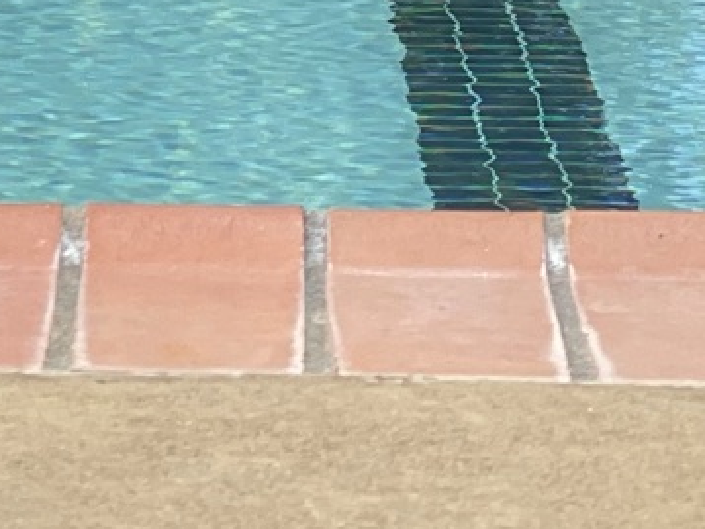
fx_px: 7413
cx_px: 519
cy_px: -839
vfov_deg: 4.0
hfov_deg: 5.4
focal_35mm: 364
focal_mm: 7.5
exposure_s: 1/960
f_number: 2.2
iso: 20
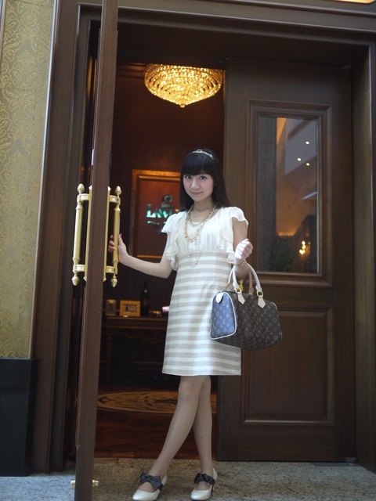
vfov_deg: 46.8
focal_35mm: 40
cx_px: 188
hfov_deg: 36.0
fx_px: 579
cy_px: 250
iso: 320
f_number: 1.7
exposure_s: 1/60
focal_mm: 20
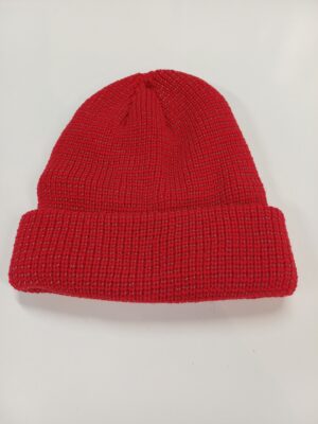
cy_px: 212
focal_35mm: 25
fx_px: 306
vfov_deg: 69.4
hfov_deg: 54.9
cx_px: 159
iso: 125
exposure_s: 1/50
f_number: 1.8
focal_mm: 4.65
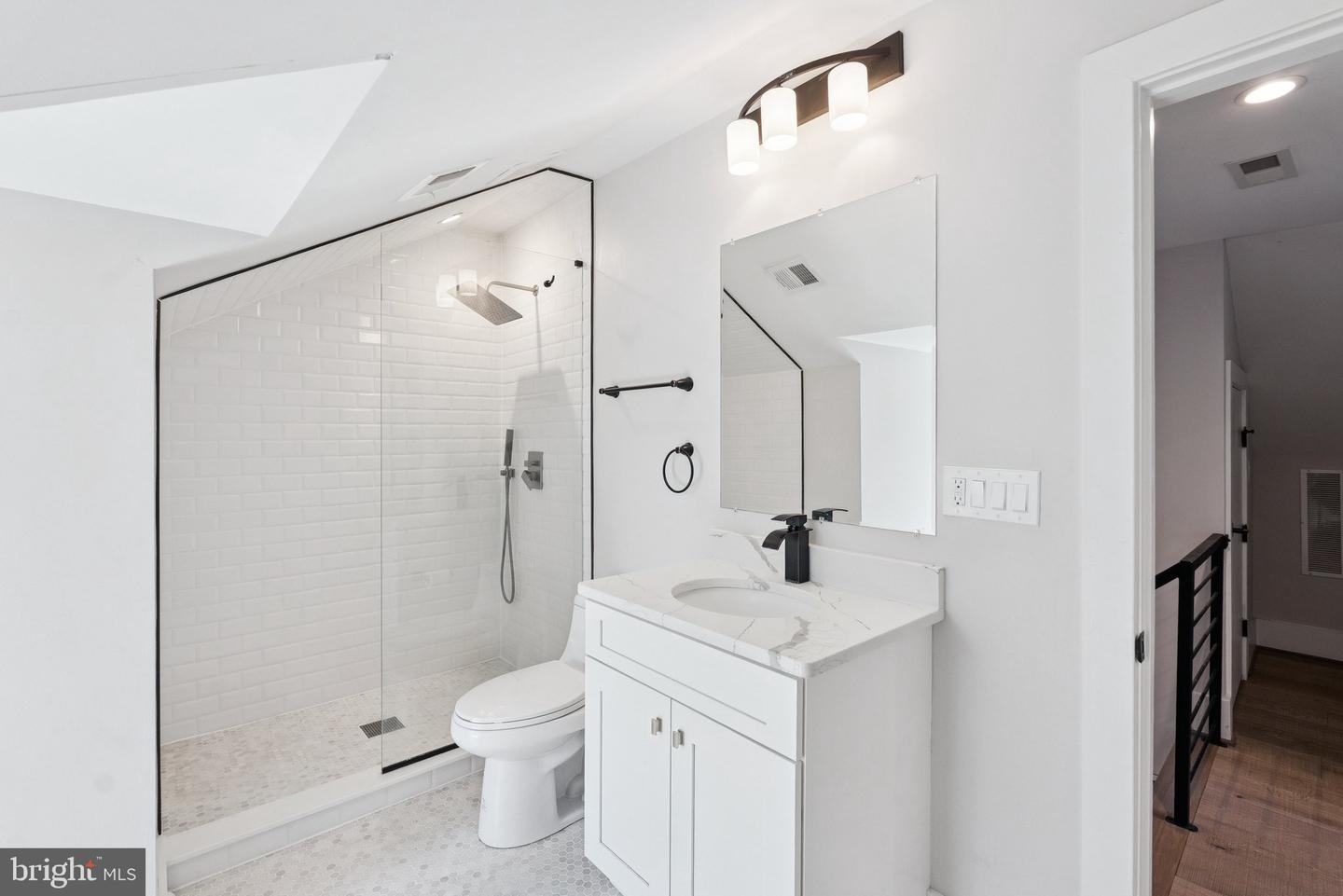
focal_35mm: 16
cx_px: 672
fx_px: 597
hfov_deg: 96.7
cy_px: 448
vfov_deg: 73.8
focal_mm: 16
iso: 1000
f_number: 7.1
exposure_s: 1/125
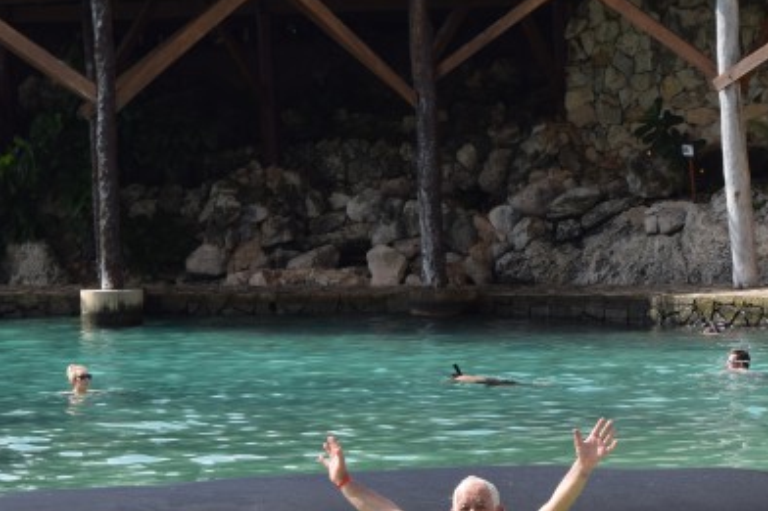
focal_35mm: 215
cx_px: 813
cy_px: 491
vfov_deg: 6.4
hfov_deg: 9.5
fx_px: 4591
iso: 200
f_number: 9
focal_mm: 55
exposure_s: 1/320
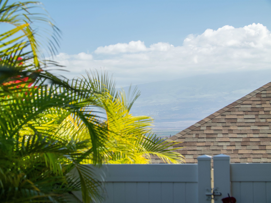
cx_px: 136
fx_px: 940
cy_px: 102
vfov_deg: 12.4
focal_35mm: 120
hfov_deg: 16.4
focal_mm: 60
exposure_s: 1/400
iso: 400
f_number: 5.6
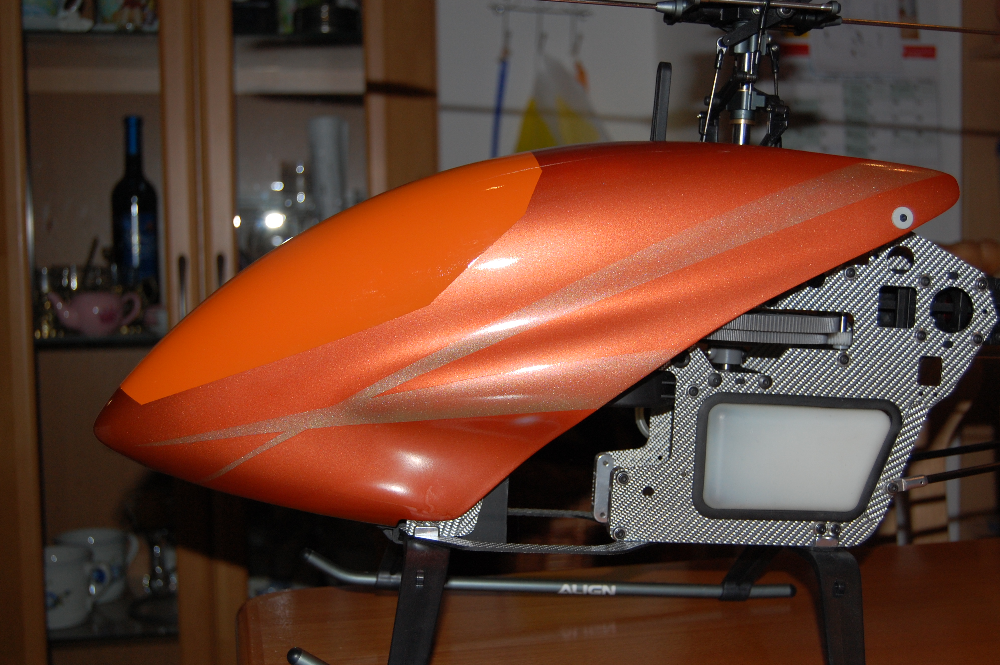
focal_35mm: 46
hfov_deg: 42.4
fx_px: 1291
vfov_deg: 28.9
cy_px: 332
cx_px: 500
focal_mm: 31
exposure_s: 1/250
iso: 400
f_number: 5
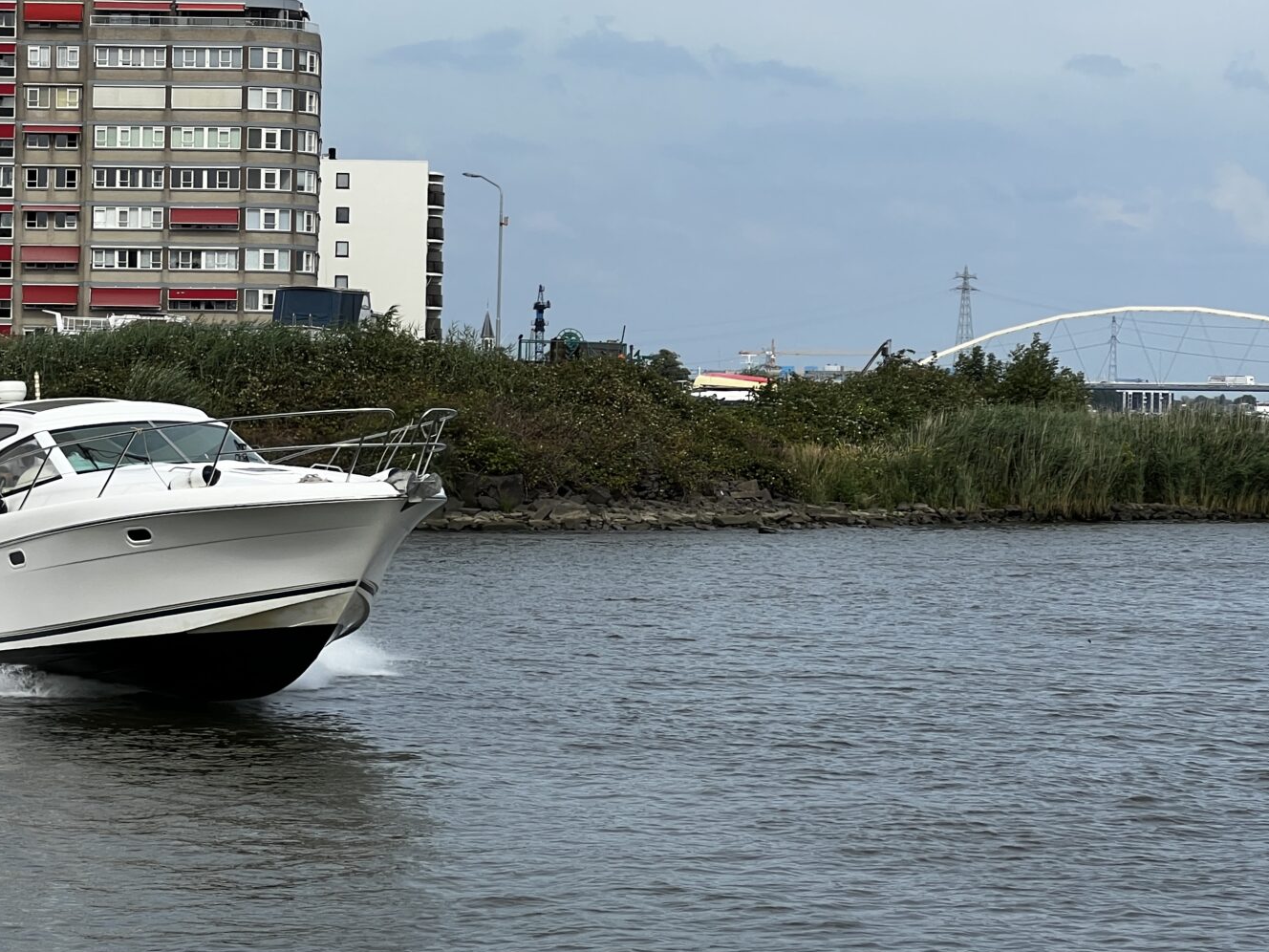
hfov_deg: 16.9
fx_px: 4252
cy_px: 563
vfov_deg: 12.8
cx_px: 366
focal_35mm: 116
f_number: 2.8
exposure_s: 1/927
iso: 32
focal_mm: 9
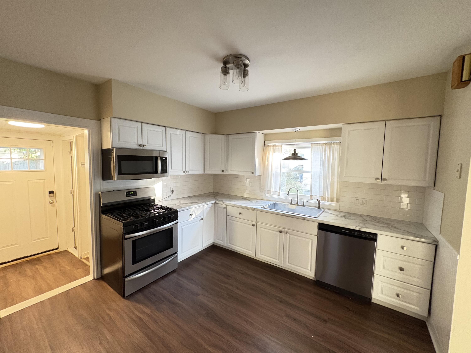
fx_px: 190
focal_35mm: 14
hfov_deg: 102.1
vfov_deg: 85.7
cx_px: 236
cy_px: 176
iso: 500
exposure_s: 1/60
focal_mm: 2.22
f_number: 2.2
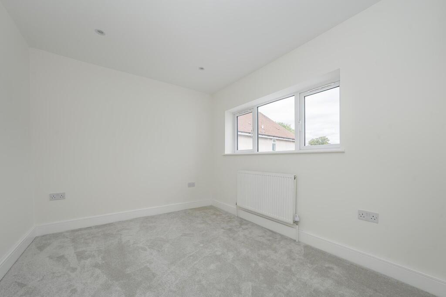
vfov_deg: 90.0
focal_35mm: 12
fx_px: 149
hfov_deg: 112.6
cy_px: 148
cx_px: 223
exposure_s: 1/100
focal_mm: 12
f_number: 9
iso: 320
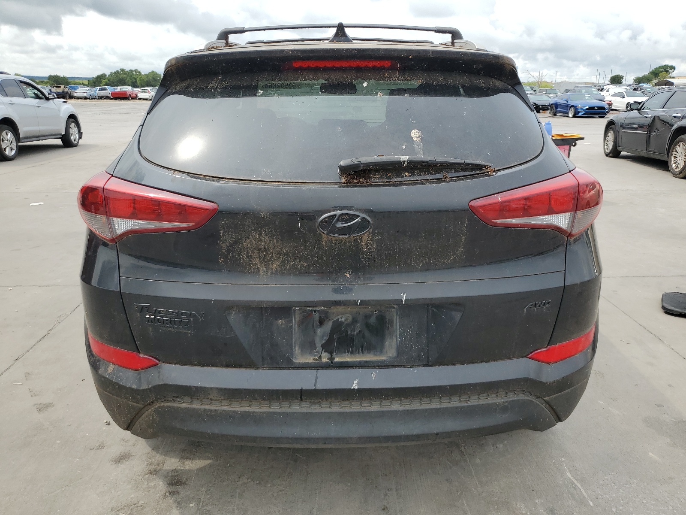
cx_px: 343
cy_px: 258
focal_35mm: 26
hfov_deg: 67.3
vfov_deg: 53.1
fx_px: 515
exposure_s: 1/2000
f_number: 1.5
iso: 50
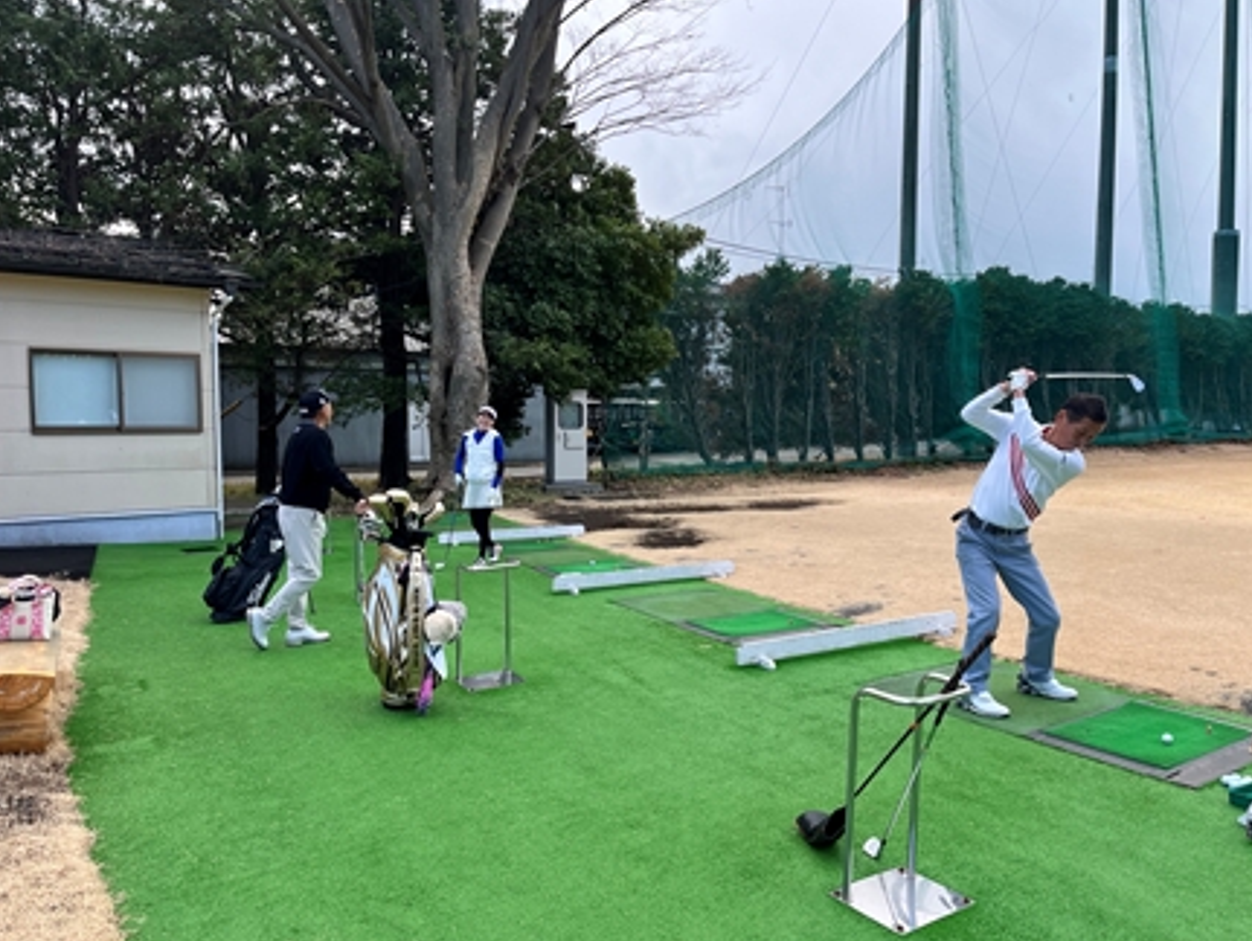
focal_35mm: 27
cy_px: 473
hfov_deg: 65.3
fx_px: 977
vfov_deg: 51.4
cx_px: 607
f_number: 1.6
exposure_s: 1/714
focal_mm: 5.1
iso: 50
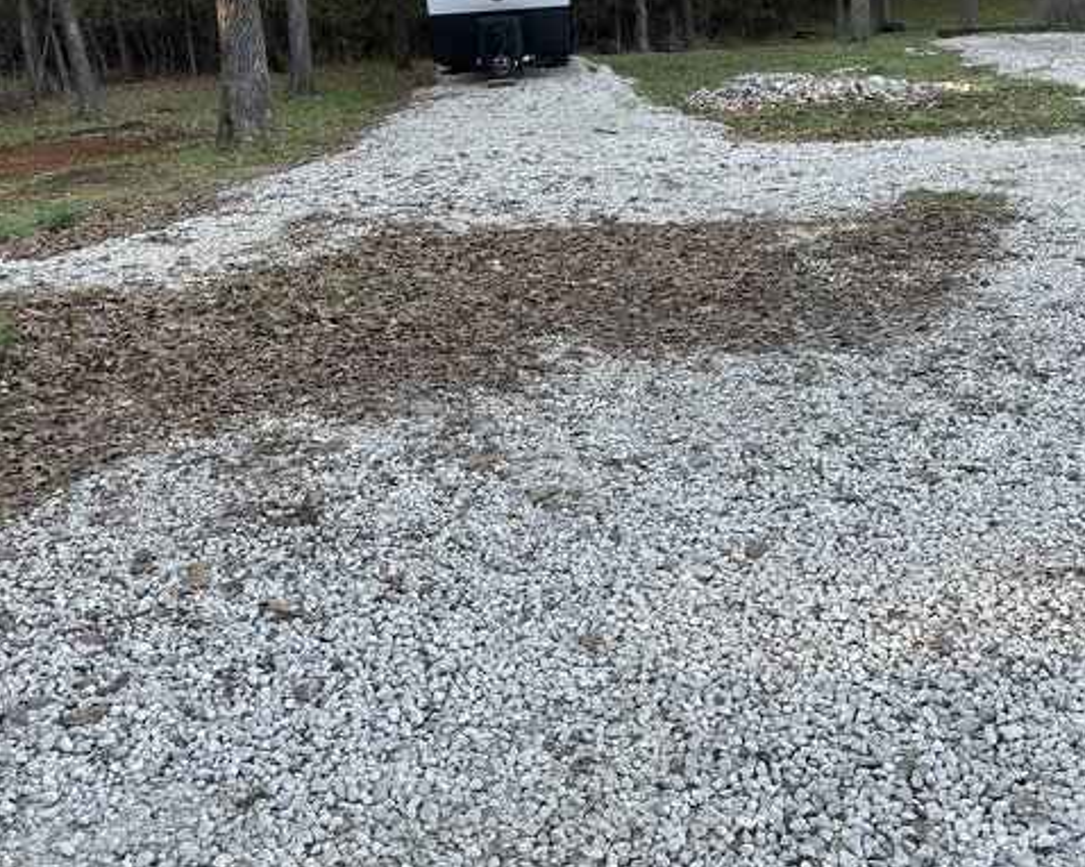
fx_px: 1091
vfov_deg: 43.1
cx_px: 542
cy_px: 345
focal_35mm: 34
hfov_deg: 52.9
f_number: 1.6
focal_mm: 4.2
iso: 32
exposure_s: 1/121
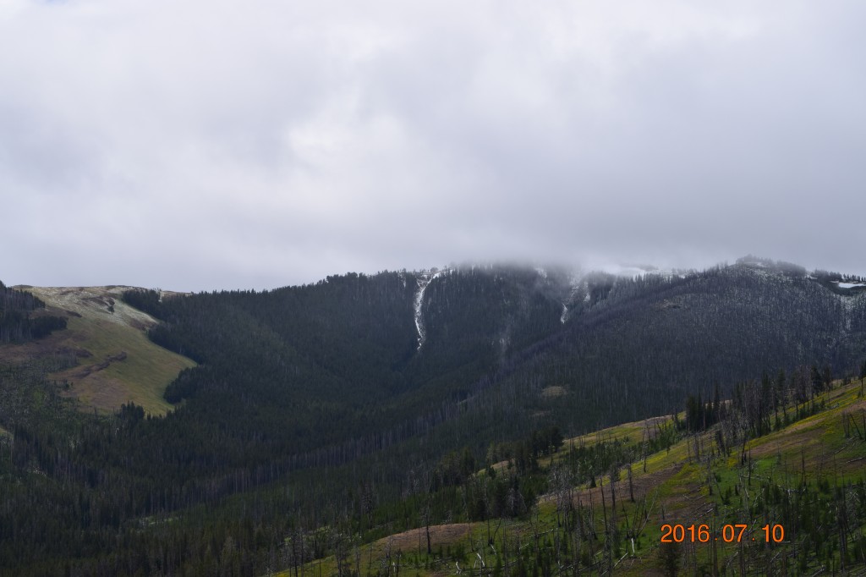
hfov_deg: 24.6
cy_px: 288
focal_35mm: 82
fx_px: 1984
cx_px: 433
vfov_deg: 16.5
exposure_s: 1/500
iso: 220
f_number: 11
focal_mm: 55
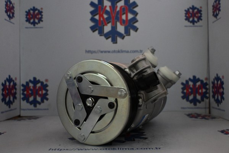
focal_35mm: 34
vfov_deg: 38.4
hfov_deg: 55.1
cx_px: 114
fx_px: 219
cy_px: 76
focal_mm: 23
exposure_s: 1/100
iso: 3200
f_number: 4.2
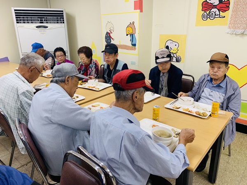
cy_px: 92
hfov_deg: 67.3
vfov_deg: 53.1
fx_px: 186
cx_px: 124
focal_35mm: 26
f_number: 1.8
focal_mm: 4.25
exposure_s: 1/60
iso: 64
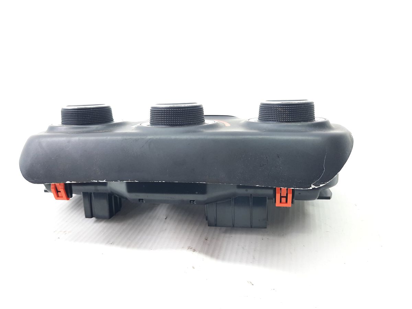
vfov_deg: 54.9
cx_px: 206
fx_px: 298
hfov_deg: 69.4
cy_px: 154
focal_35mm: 25
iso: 200
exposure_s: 1/50
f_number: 2
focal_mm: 4.6
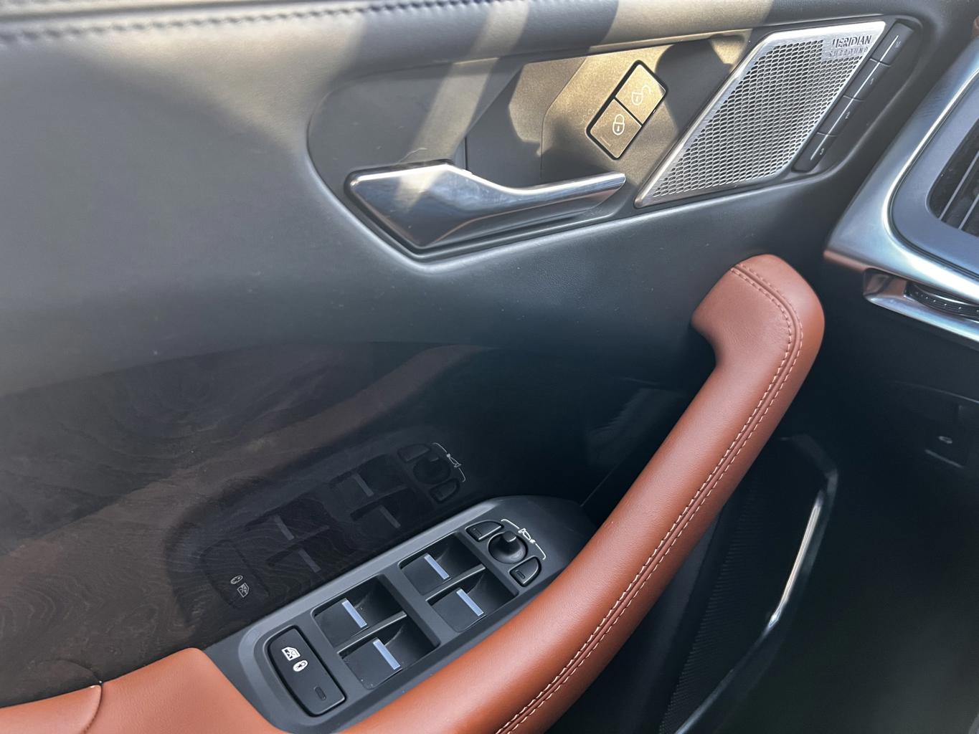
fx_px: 735
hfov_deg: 67.3
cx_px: 490
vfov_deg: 53.1
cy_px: 367
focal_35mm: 26
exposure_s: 1/60
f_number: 1.5
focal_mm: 5.7
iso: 320
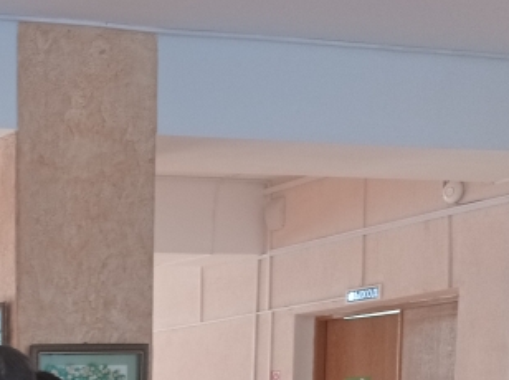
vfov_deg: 14.8
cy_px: 608
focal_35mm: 91
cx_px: -253
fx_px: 1336
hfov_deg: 19.0
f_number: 1.79
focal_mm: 4.7
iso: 161
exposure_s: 1/50
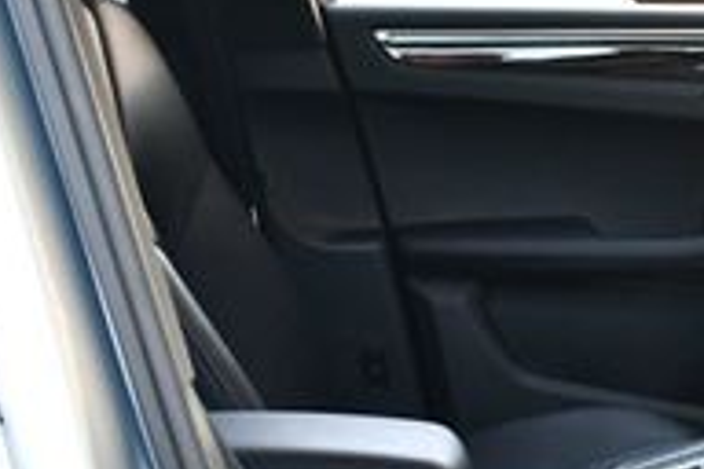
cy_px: 586
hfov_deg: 16.5
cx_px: 796
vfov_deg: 11.2
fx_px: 2346
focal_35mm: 120
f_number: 3.5
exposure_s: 1/200
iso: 800
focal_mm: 18
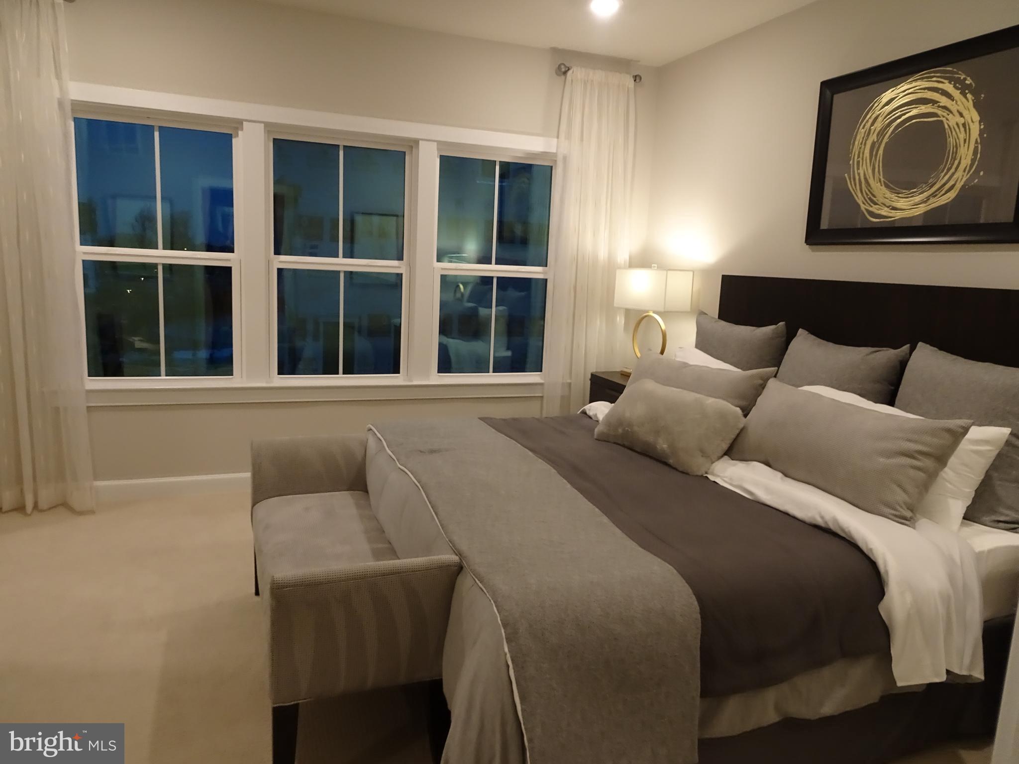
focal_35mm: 24
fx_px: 706
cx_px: 510
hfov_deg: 71.6
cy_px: 382
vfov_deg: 56.8
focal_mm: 4.1
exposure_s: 1/30
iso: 400
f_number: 3.5
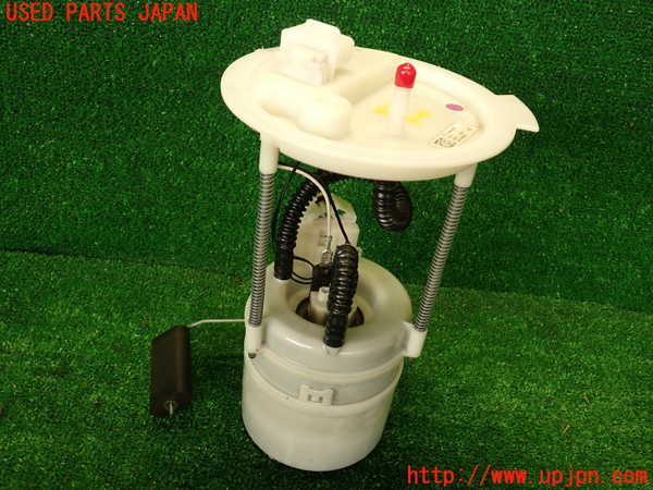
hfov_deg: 56.8
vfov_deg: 44.2
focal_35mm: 32
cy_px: 245
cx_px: 326
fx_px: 604
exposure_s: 1/40
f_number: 2.4
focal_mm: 5.79
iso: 200
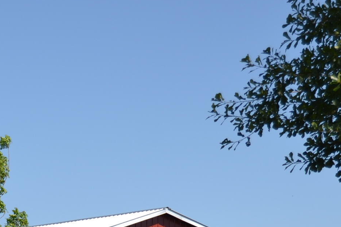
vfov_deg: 8.2
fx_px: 1544
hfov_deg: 12.5
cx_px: 0
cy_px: 352
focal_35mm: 163
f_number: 4.5
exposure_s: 1/640
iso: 100
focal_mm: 34
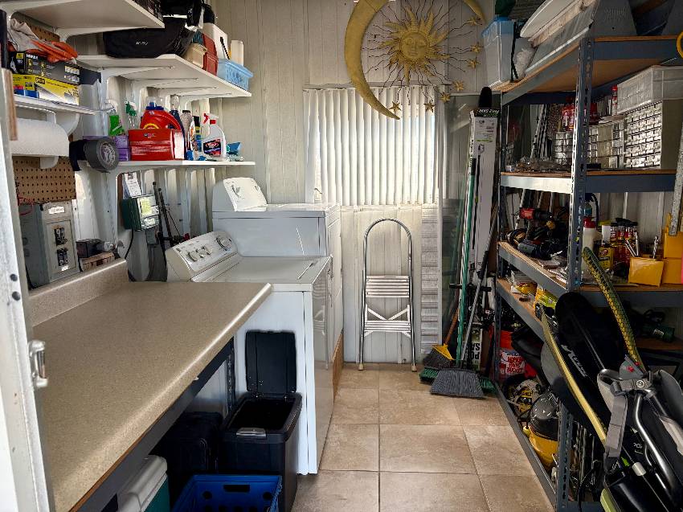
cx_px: 342
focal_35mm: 26
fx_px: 513
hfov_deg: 67.3
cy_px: 256
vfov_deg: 53.0
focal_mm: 5.96
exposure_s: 1/199
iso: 125
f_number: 1.6
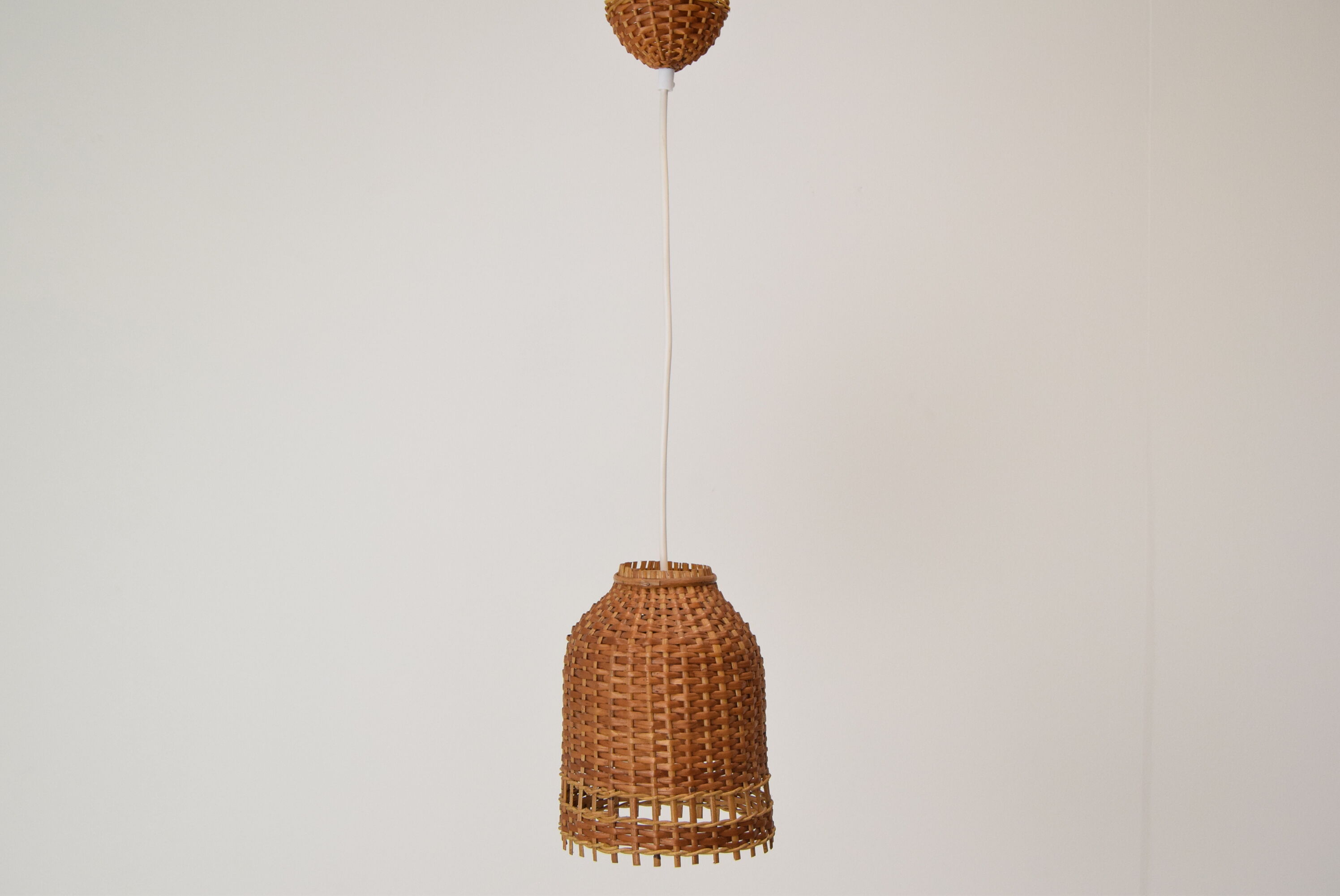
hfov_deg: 42.3
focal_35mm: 46
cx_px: 670
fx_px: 1732
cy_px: 448
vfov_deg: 29.0
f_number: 8
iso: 1600
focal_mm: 31
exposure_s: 1/250
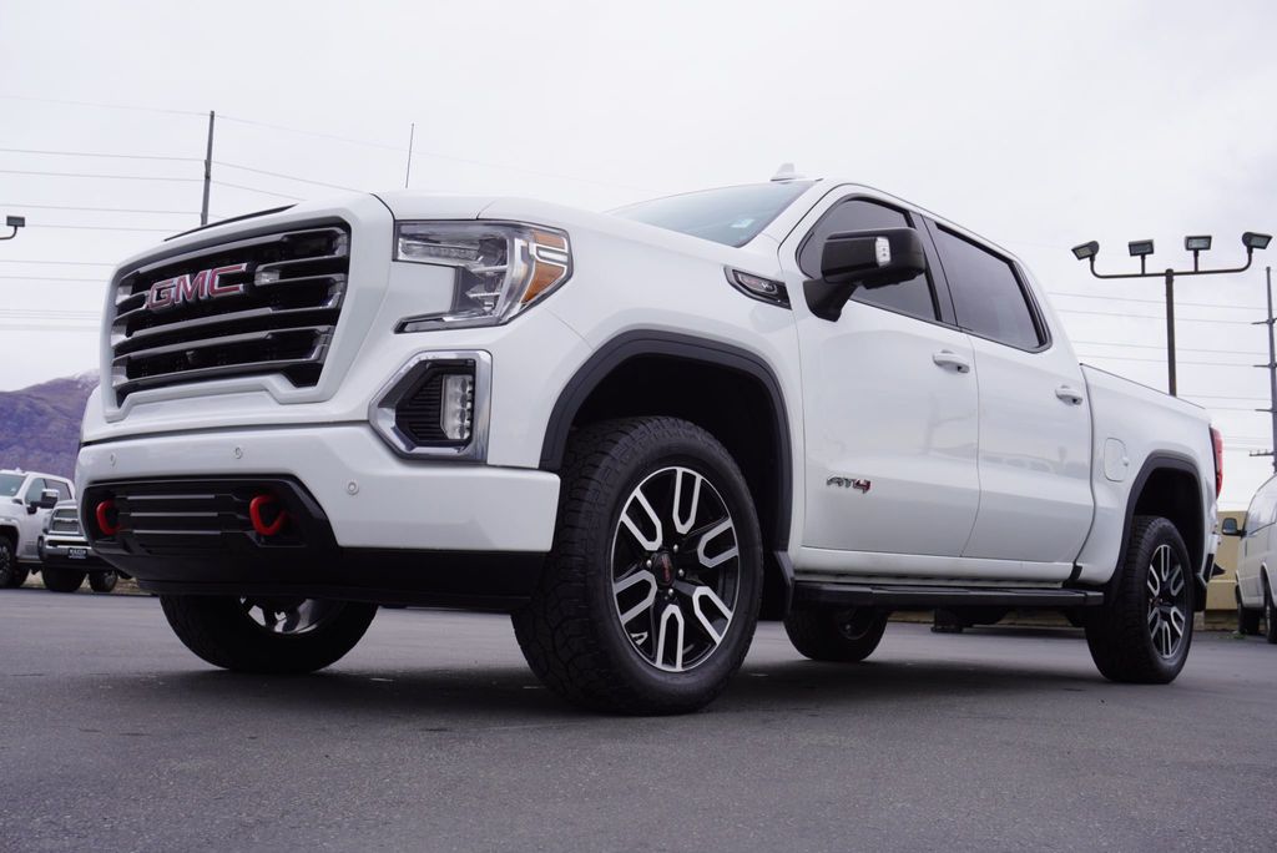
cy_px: 426
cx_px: 638
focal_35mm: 36
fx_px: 1278
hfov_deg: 53.1
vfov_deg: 36.9
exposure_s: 1/100
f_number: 7.1
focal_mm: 24
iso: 100
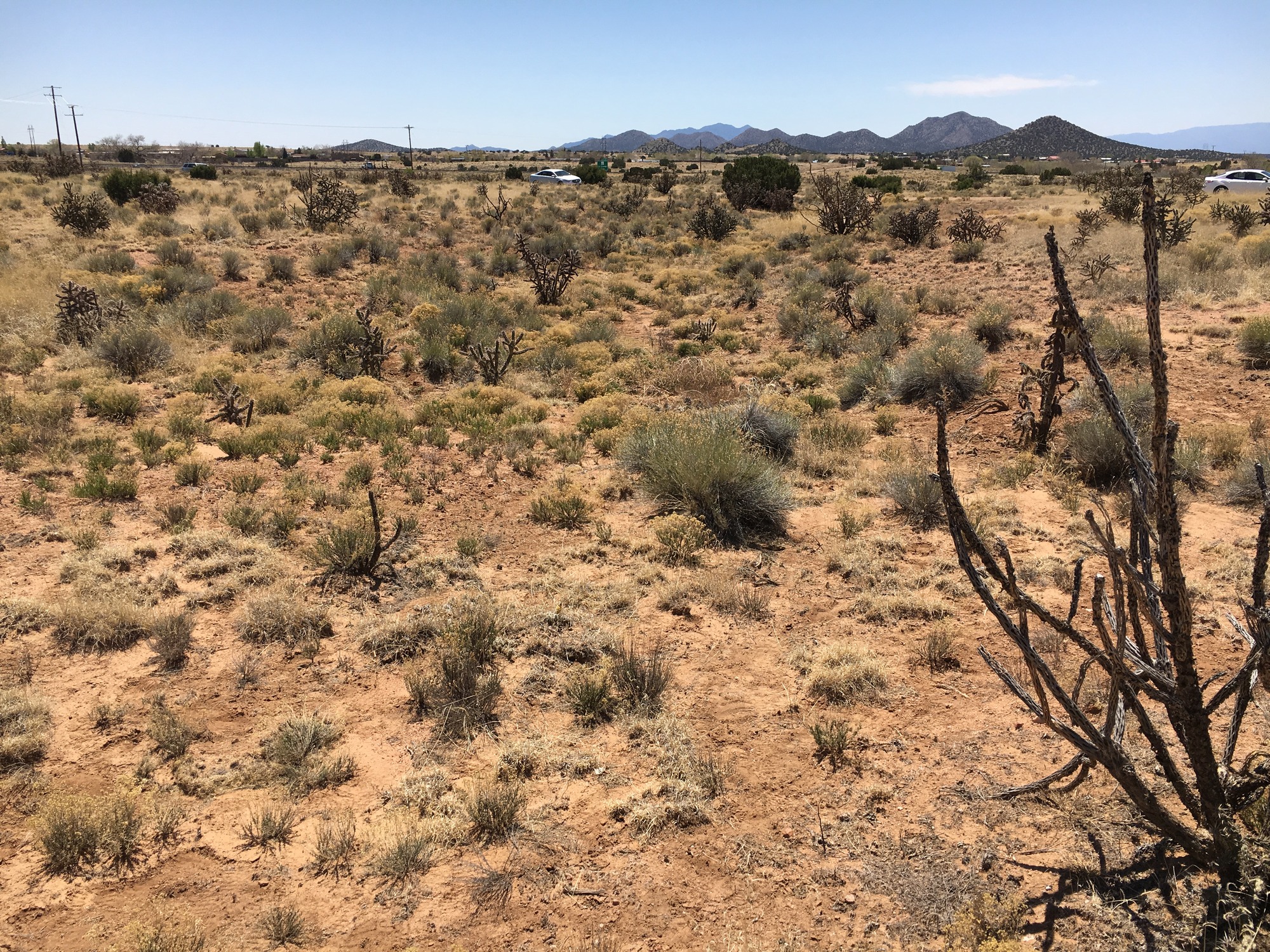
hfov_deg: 61.7
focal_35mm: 29
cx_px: 635
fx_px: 1064
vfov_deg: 48.2
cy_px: 476
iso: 25
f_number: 2.2
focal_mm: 4.15
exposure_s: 1/2331
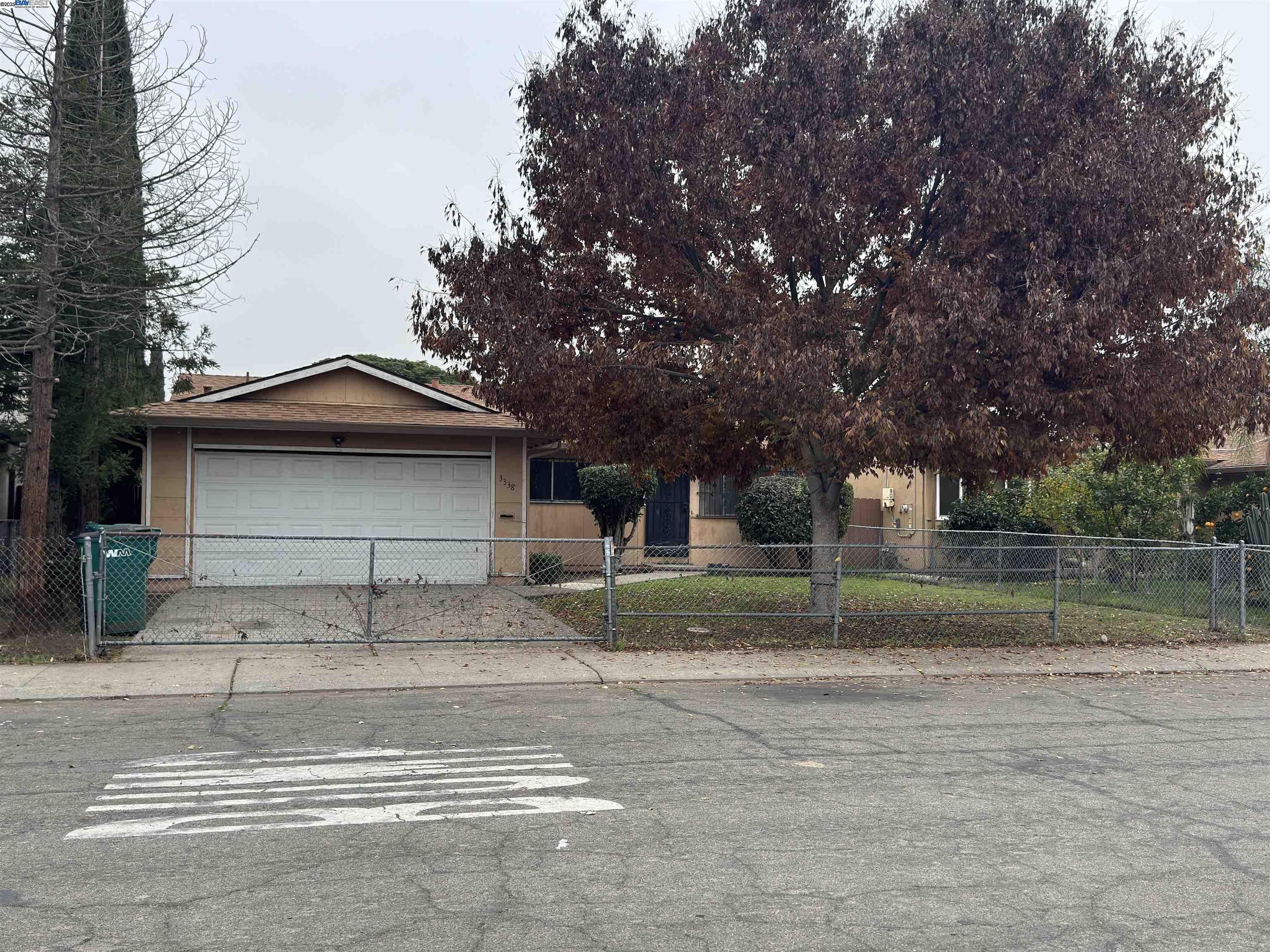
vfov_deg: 40.7
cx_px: 635
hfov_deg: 52.6
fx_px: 1284
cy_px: 476
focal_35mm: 35
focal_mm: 6.76
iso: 100
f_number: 1.78
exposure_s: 1/495
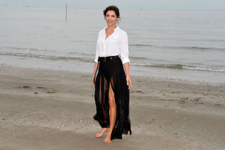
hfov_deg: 36.3
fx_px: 344
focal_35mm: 55
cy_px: 75
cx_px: 112
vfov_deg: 24.6
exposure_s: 1/250
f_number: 5
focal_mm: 55
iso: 500
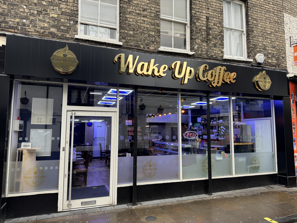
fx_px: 206
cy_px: 112
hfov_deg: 71.6
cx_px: 148
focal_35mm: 24
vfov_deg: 56.8
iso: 64
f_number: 1.78
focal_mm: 6.76
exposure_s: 1/121
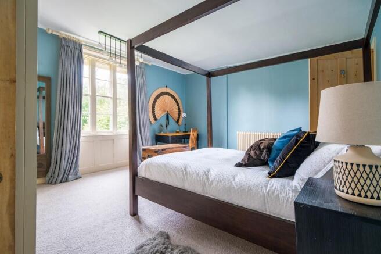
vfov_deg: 73.7
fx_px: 169
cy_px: 127
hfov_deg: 96.8
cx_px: 190
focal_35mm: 16
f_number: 7.1
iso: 160
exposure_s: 1/2
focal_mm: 10.8
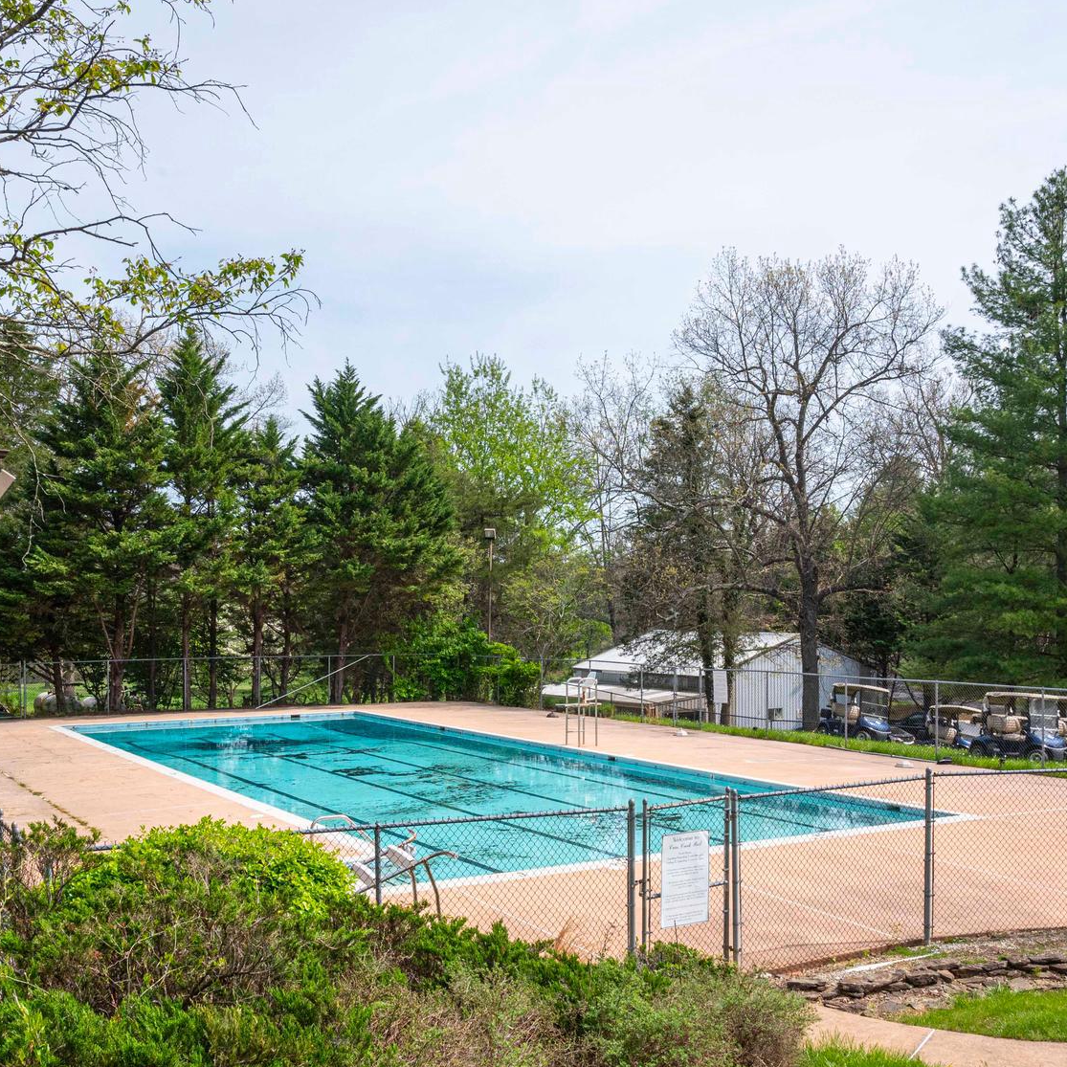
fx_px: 1360
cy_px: 603
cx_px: 523
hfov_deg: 42.8
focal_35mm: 39
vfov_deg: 42.7
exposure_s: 1/800
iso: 1000
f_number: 14
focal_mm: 25
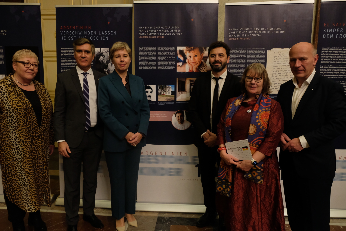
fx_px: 259
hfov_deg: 67.4
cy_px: 116
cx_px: 173
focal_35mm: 27
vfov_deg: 47.9
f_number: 4
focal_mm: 18
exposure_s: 1/40
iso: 3200
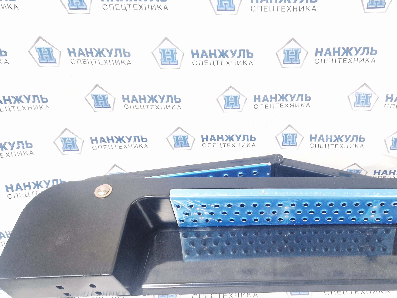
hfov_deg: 50.4
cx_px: 267
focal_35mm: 36
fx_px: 413
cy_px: 138
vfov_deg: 39.6
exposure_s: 1/25
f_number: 1.8
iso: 800
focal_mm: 5.4
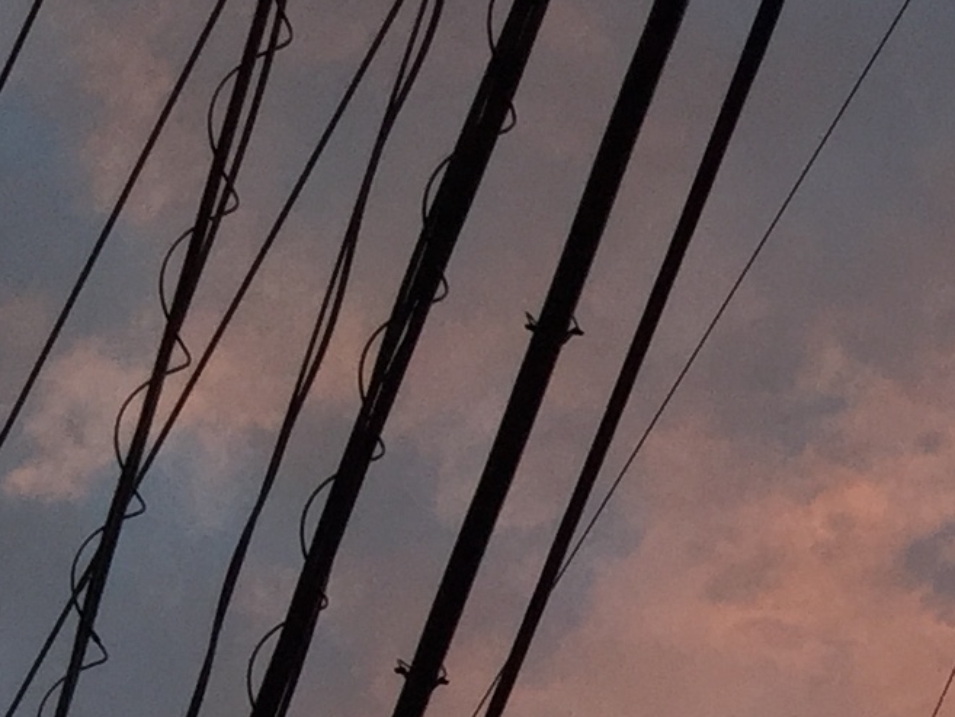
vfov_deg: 9.6
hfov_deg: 11.6
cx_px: 2173
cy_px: 1465
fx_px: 3973
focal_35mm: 144
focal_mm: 4.15
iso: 32
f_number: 2.2
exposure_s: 1/120
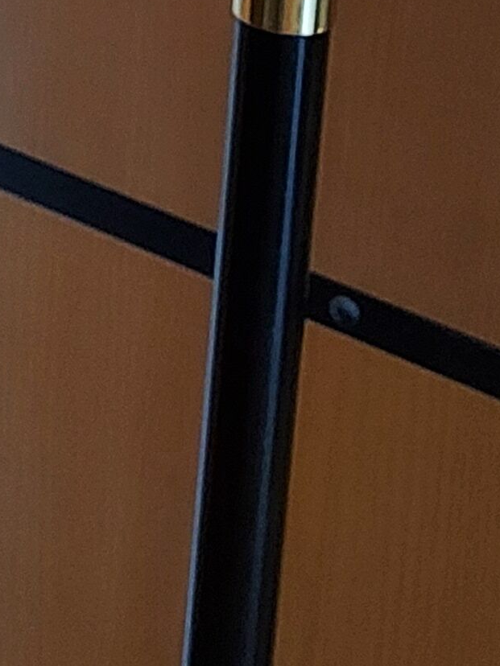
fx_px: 2581
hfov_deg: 10.1
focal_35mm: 134
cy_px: -520
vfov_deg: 13.3
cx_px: -556
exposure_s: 1/30
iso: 250
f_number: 1.8
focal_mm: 5.23
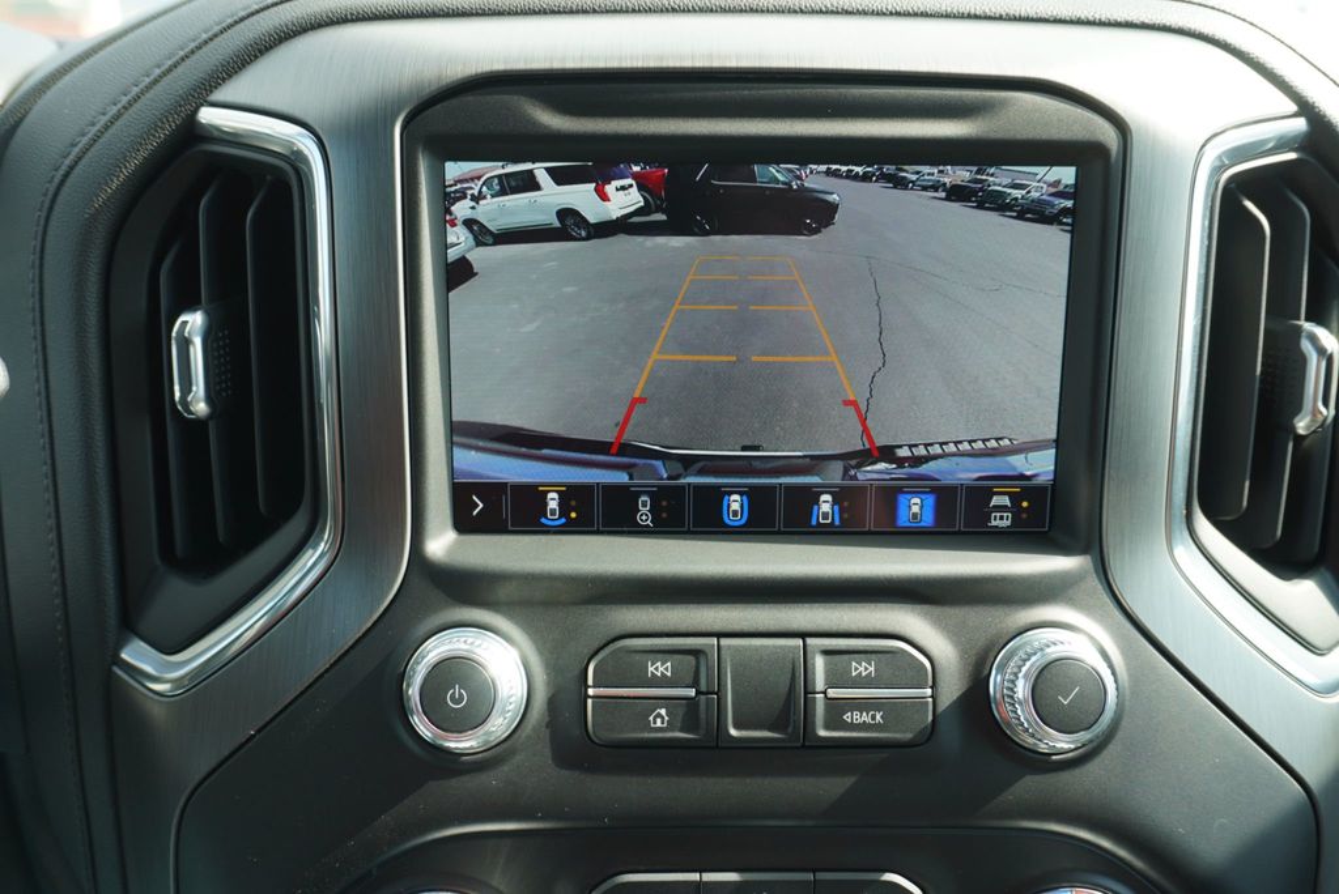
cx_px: 670
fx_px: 1116
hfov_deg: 61.9
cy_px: 447
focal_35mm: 30
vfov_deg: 43.7
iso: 100
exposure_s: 1/80
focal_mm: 20
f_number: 4.5
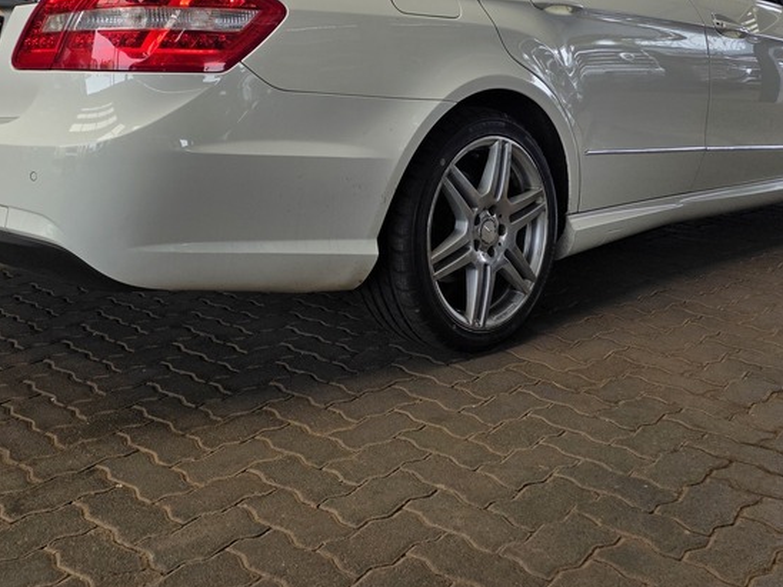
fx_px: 973
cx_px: 340
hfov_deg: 43.8
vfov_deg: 32.3
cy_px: 89
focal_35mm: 43
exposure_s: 1/359
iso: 40
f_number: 1.7
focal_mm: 6.25
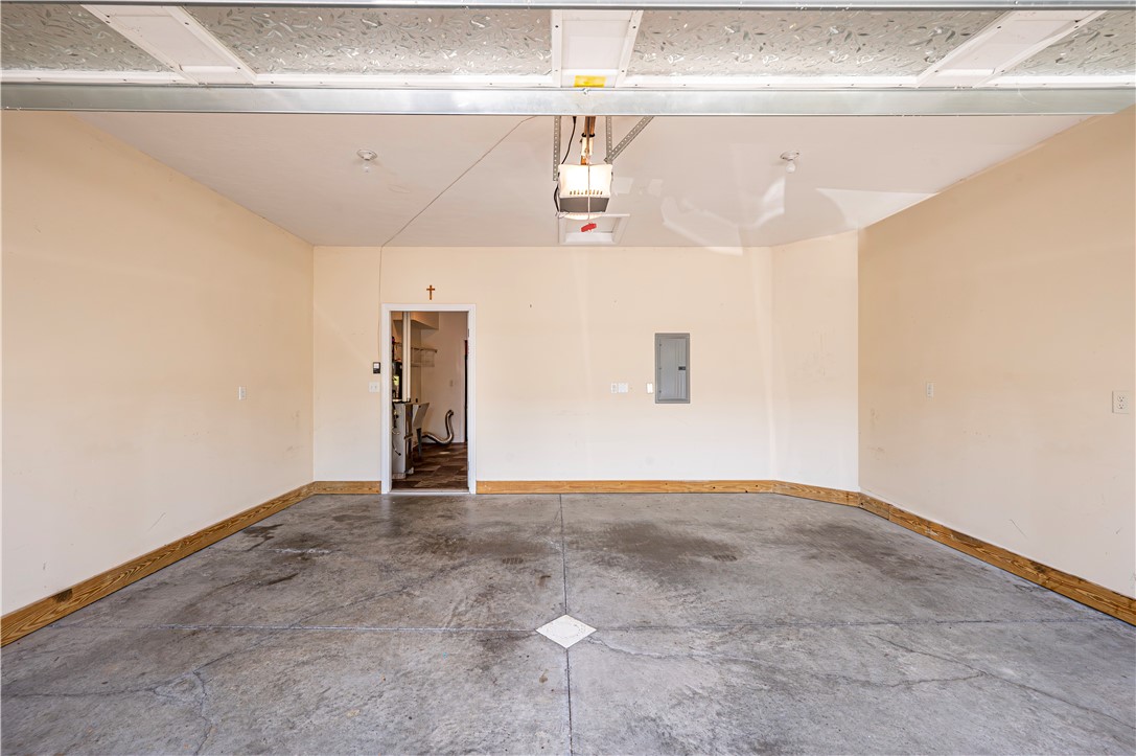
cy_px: 378
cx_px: 568
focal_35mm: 14
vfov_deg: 81.1
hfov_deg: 104.3
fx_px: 441
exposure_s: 1/160
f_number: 9
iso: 1250
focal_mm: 14
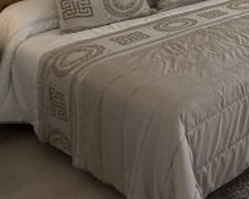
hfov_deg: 24.5
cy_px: -46
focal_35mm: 51
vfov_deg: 26.1
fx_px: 376
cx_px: 406
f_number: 2.2
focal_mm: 2.22
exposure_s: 1/540
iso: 50
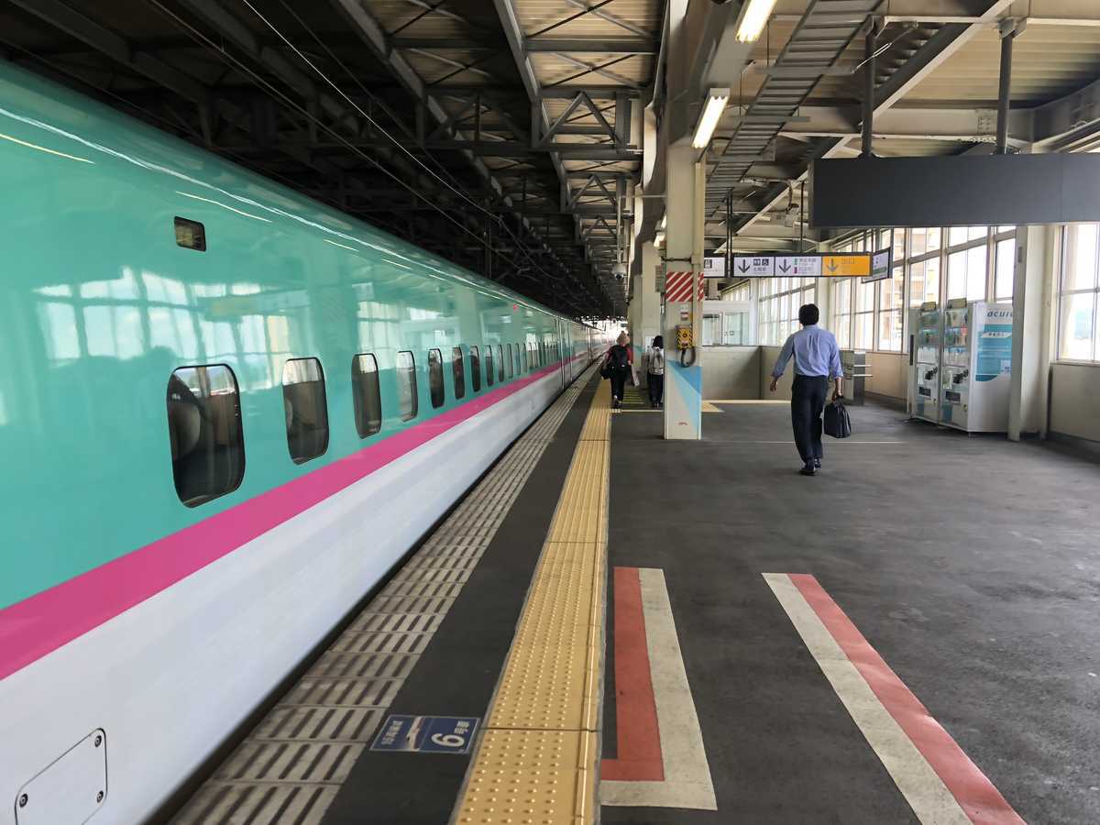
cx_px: 550
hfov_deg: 61.7
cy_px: 412
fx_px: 922
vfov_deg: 48.2
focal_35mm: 29
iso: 50
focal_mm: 3.99
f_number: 1.8
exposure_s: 1/120
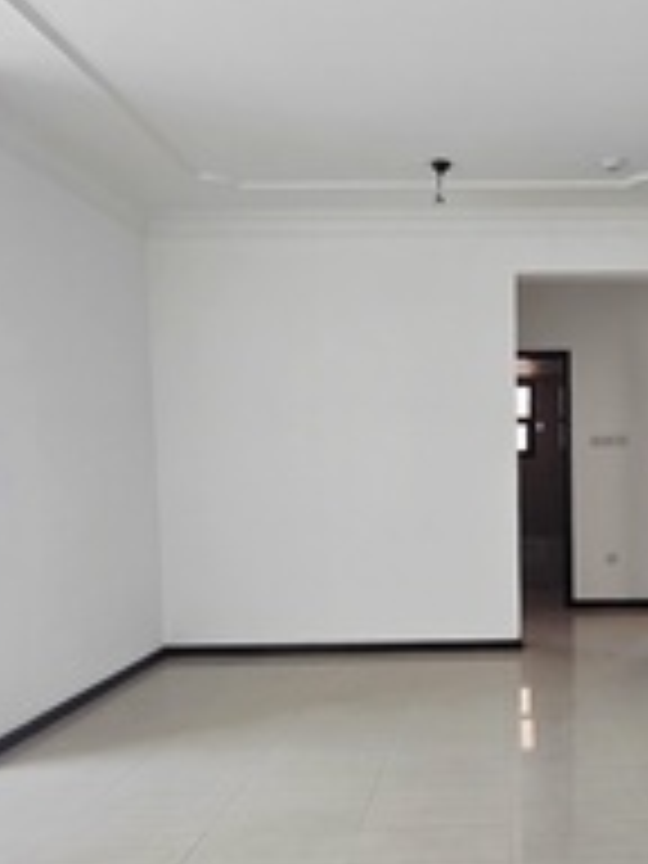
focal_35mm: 31
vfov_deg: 57.8
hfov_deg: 43.3
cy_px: 529
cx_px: 520
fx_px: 774
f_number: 1.9
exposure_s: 1/370
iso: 125
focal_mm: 2.2
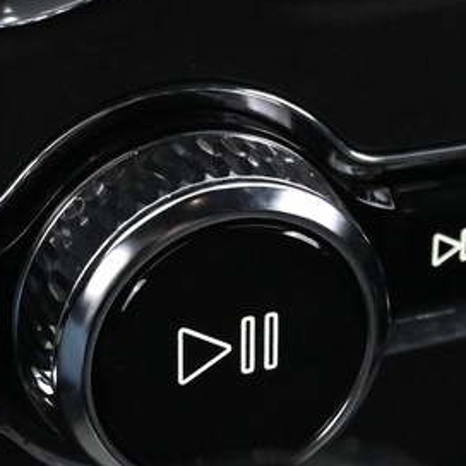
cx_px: 75
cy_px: 310
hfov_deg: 10.2
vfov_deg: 10.2
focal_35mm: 171
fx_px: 2601
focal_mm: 22.5
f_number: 4
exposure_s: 1/40
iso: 5600
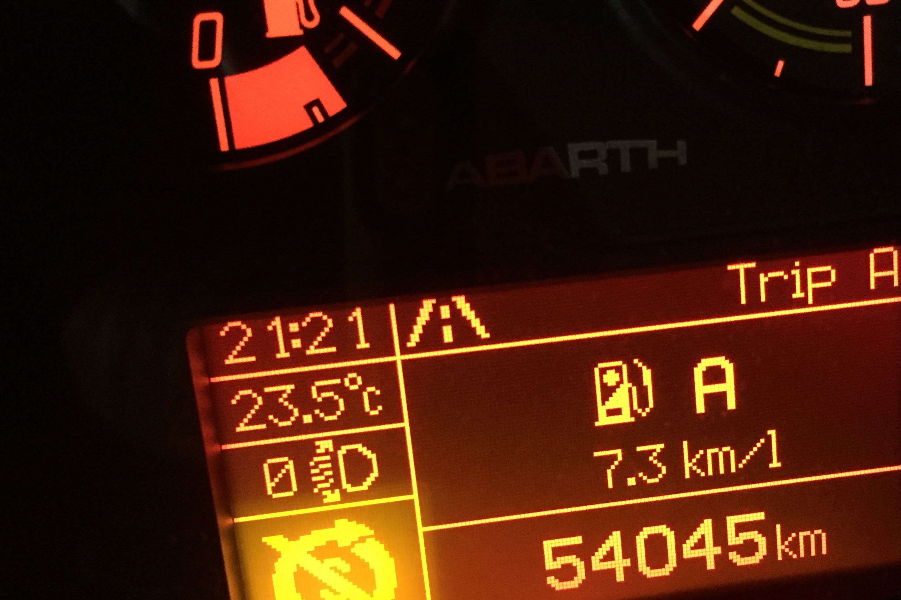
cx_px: 535
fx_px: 951
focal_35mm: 38
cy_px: 303
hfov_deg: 50.4
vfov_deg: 35.0
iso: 500
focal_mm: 4.15
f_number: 2.2
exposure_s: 1/15
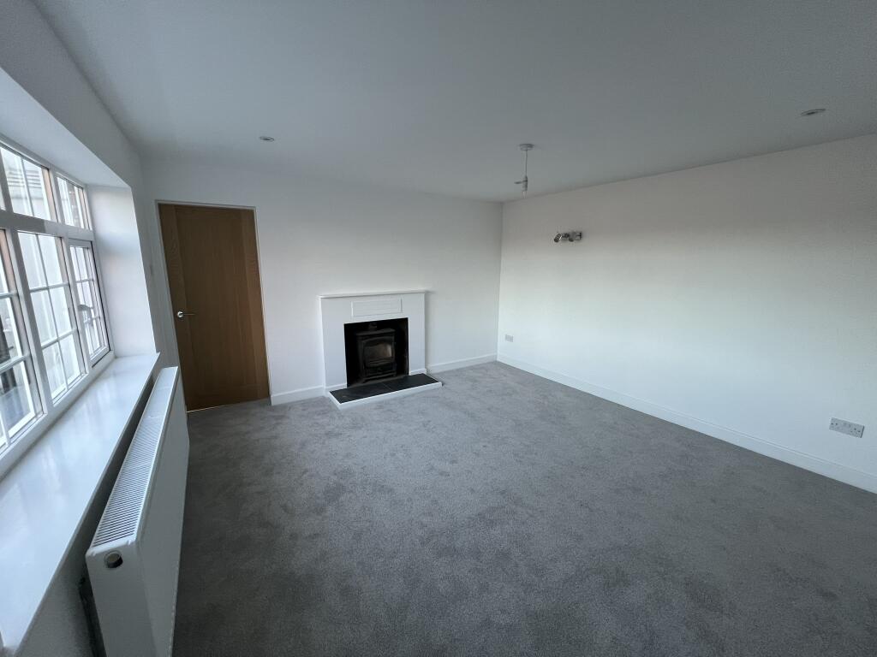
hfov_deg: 106.2
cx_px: 438
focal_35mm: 13
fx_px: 329
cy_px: 328
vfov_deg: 89.9
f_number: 1.8
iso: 125
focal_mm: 1.57
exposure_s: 1/99
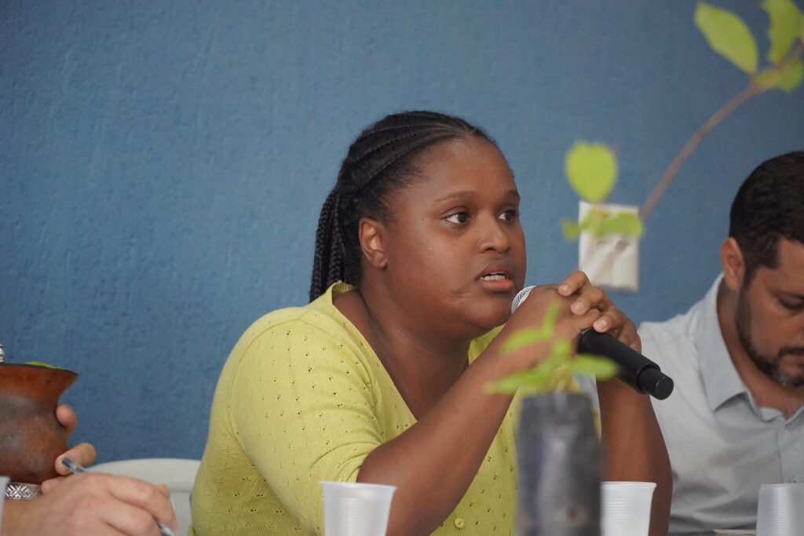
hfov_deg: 13.3
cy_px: 268
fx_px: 3451
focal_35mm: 154
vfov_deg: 8.9
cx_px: 402
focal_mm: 103
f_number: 4
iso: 5000
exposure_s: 1/160
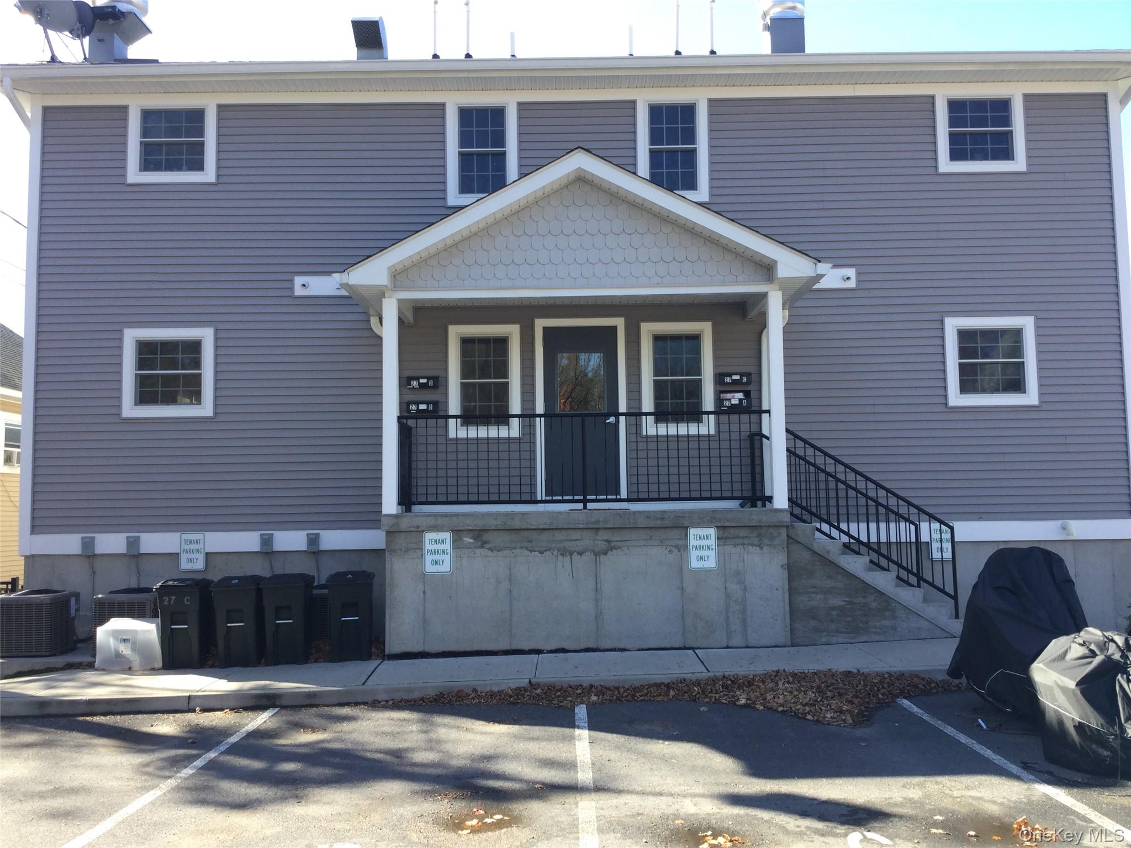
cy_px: 424
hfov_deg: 58.4
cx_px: 566
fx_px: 1013
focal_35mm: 31
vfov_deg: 45.4
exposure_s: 1/214
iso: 25
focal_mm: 3.3
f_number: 2.4
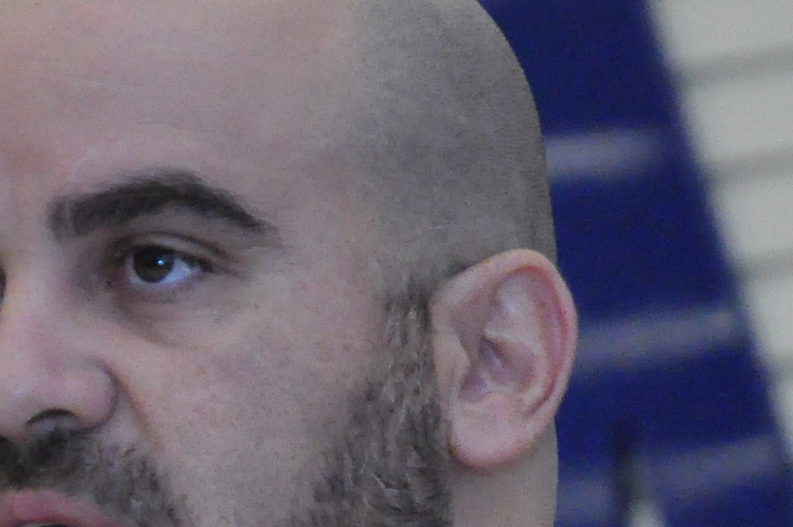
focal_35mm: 631
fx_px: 13885
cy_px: 505
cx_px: 76
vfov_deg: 2.2
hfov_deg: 3.3
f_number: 5.6
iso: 3200
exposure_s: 1/160
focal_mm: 105
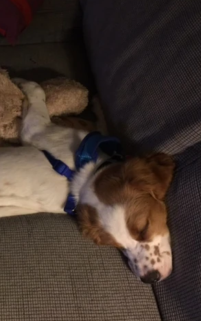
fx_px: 368
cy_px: 160
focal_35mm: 42
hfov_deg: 28.9
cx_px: 5
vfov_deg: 47.2
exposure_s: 1/4
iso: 100
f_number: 2.2
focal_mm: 4.15
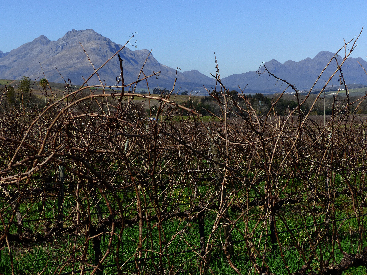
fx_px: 859
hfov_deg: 24.1
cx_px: 184
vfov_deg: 18.2
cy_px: 138
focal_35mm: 81
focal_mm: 14.5
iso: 100
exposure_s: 1/1300
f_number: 4.5
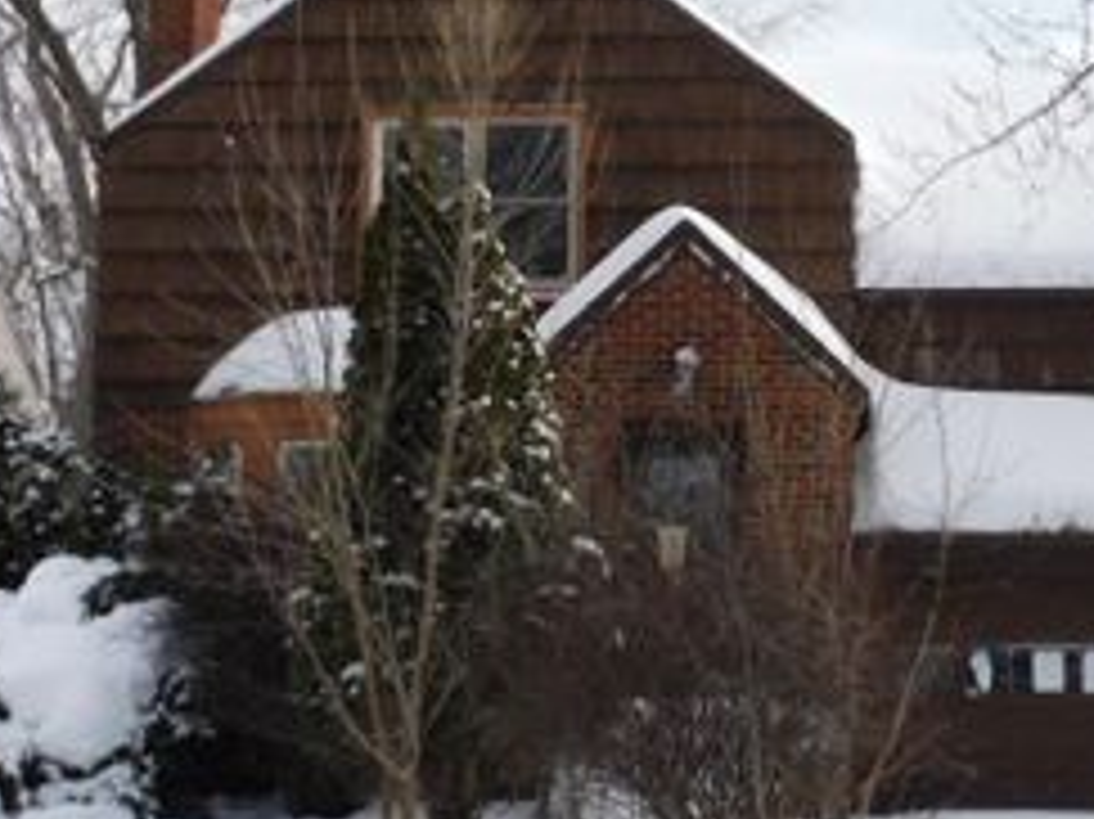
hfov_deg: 28.4
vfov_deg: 21.6
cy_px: 313
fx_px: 2148
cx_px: 698
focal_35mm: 68
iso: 125
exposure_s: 1/1250
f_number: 4
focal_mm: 5.9
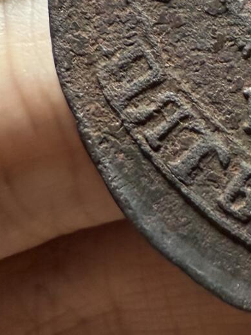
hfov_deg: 16.2
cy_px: -2
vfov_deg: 22.6
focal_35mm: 83
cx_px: 384
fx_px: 802
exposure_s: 1/85
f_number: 2.2
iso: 400
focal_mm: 2.22
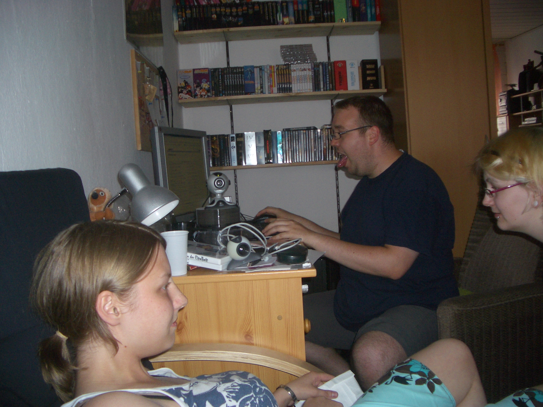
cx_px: 272
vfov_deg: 40.7
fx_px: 549
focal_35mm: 35
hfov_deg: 52.6
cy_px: 204
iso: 100
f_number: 2.6
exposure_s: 1/60
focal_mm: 5.8
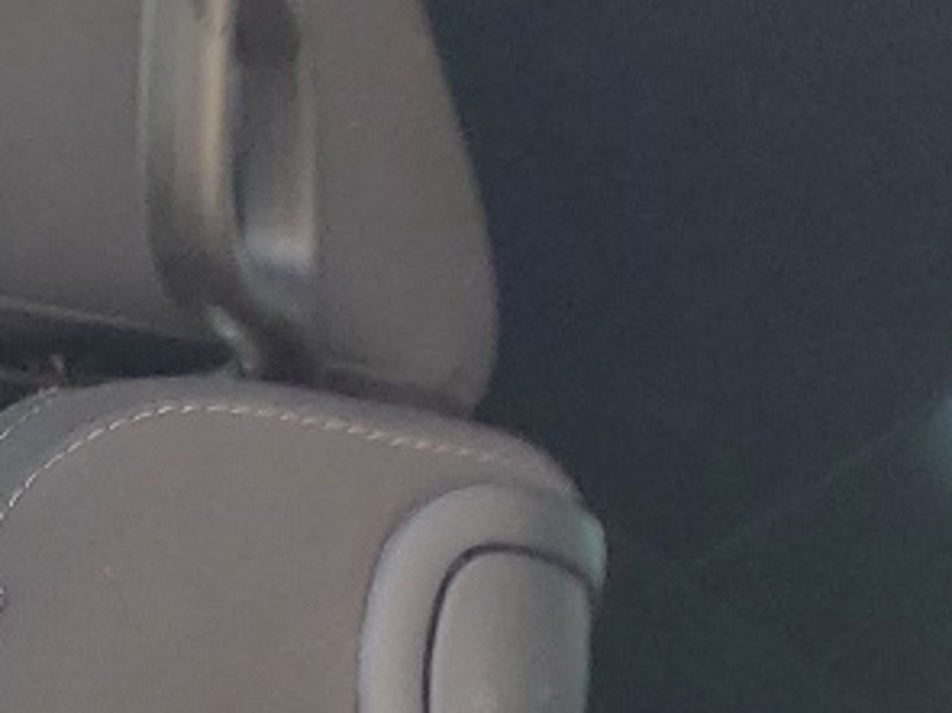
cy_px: 1645
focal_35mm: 141
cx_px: -1507
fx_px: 3876
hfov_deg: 11.1
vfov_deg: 9.5
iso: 50
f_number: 1.5
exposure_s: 1/370
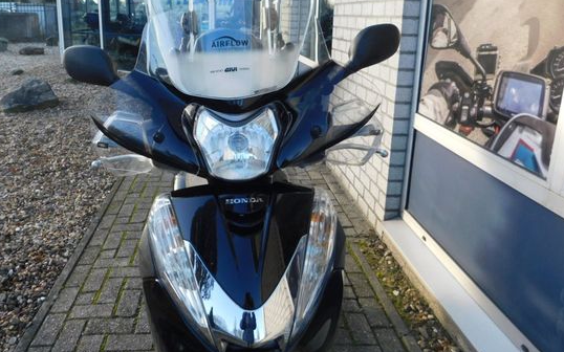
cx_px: 235
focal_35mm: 29
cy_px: 122
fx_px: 446
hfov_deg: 64.2
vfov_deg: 42.6
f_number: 3
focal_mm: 4
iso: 125
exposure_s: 1/200
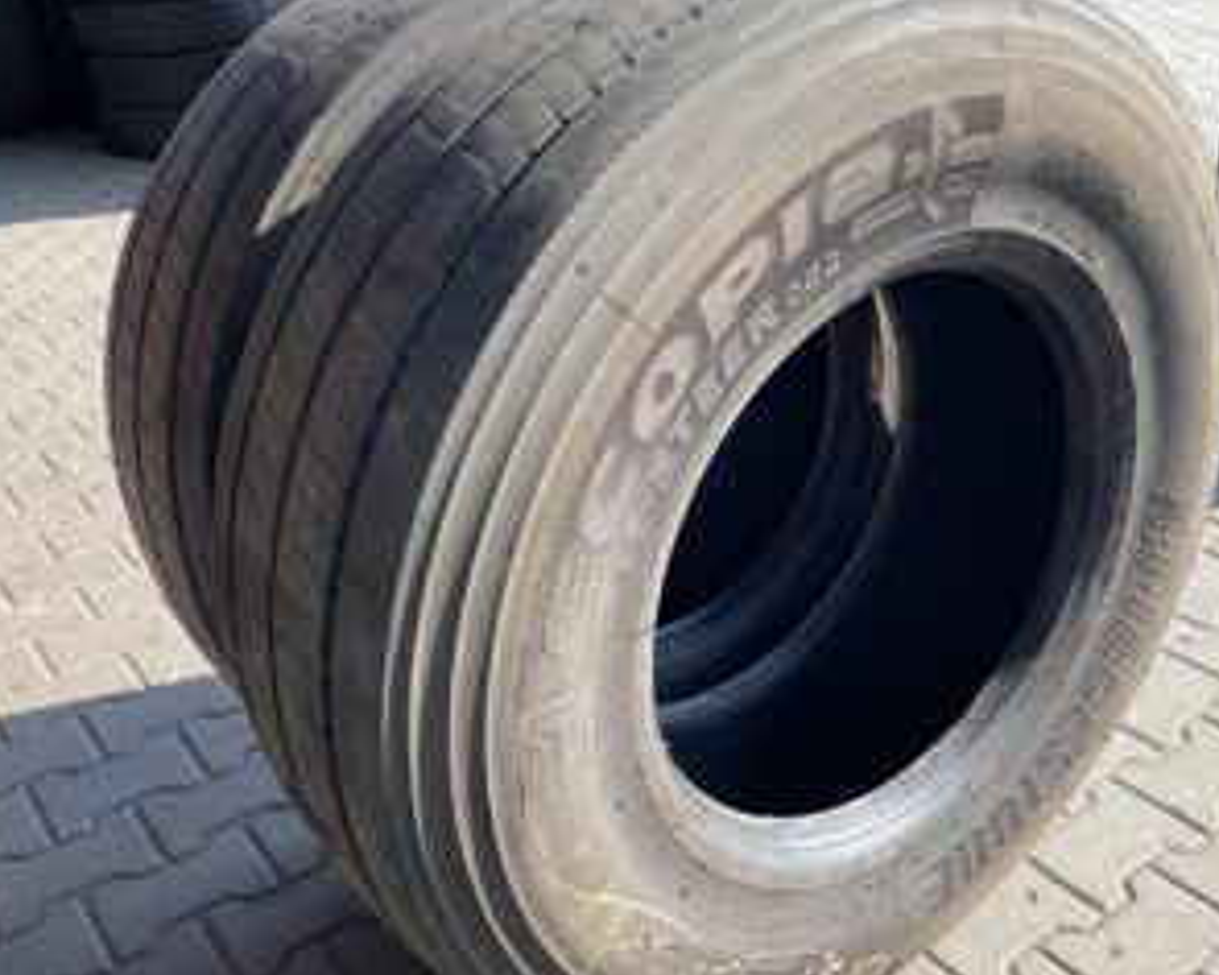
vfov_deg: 40.1
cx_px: 769
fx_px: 1335
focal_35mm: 37
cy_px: 494
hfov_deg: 48.6
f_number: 1.8
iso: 32
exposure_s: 1/541
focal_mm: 4.25
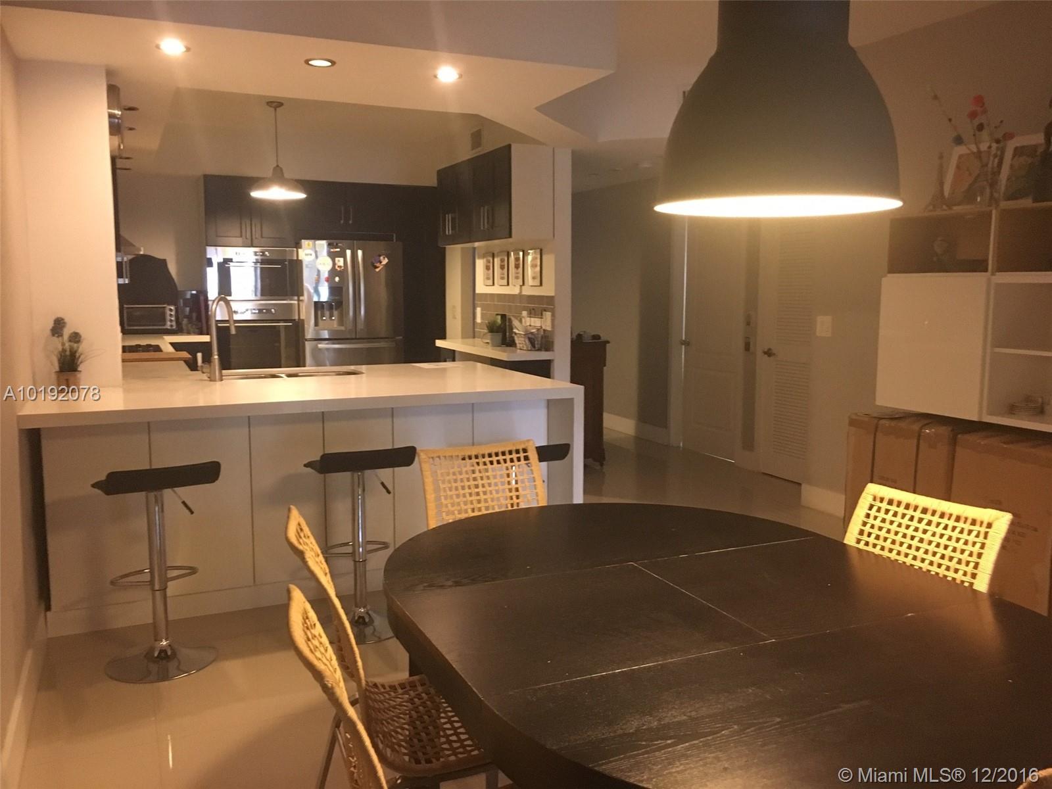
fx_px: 881
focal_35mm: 29
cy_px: 394
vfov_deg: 48.2
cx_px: 526
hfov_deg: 61.7
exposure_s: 1/15
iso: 320
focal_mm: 4.15
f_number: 2.2
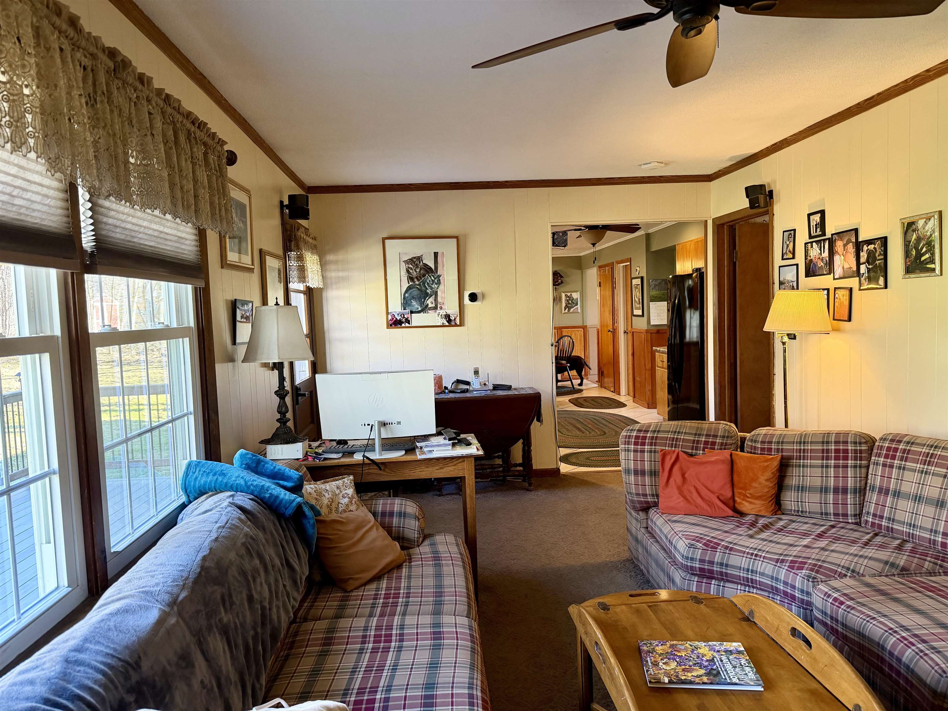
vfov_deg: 56.8
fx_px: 657
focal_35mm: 24
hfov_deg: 71.6
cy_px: 356
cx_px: 474
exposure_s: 1/60
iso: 250
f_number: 1.78
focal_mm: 6.76
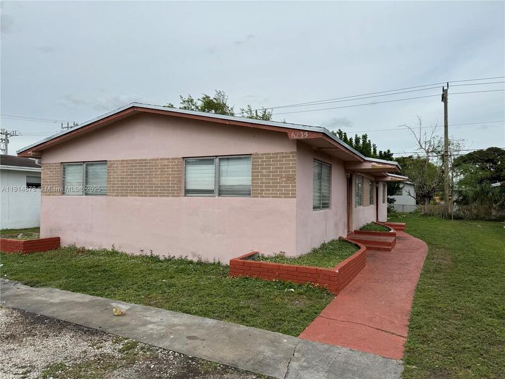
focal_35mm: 24
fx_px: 350
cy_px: 190
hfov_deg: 71.6
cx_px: 252
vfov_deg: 56.8
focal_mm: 6.86
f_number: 1.78
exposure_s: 1/5348
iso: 80
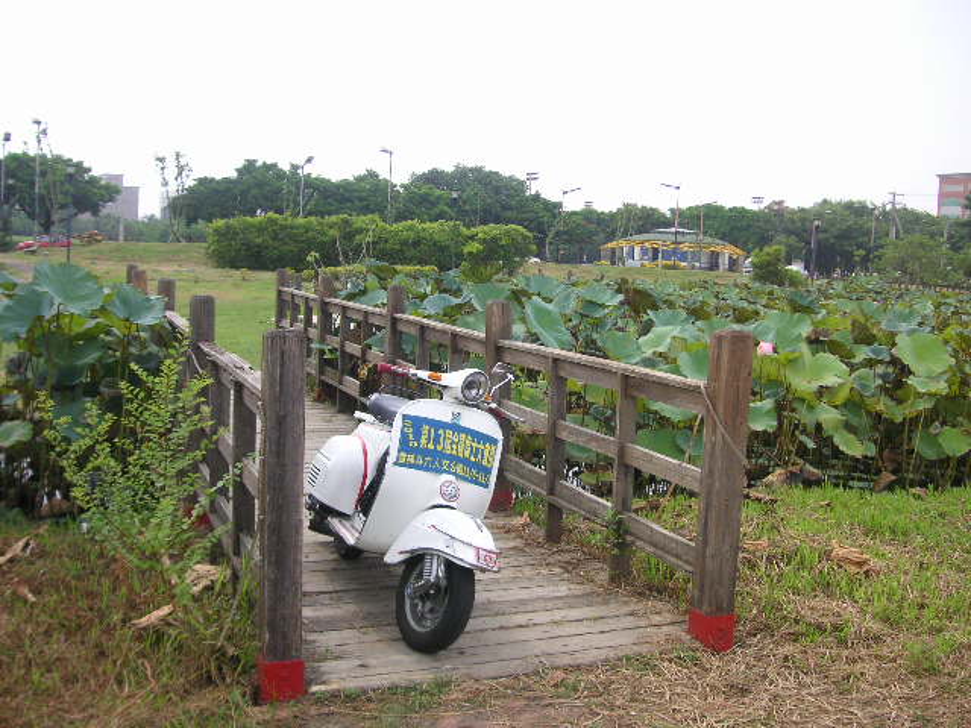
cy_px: 364
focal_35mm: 37
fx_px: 1038
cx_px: 486
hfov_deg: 50.1
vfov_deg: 38.7
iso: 50
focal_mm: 6.1
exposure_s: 1/750
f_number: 2.8
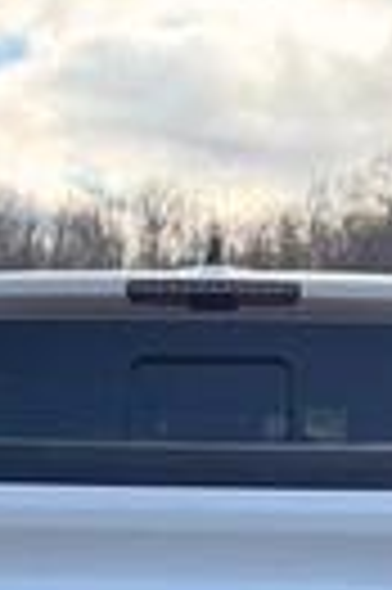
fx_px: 1572
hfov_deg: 14.2
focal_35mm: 96
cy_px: 788
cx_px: 149
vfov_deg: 19.4
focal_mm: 6.76
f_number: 1.78
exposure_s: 1/1493
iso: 80
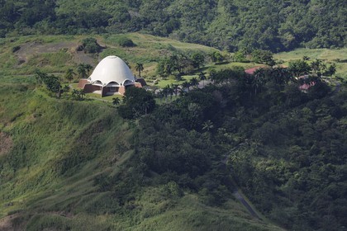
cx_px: 174
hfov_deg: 10.3
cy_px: 116
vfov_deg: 6.9
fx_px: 1928
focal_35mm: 200
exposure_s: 1/800
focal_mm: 200
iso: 200
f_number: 6.3
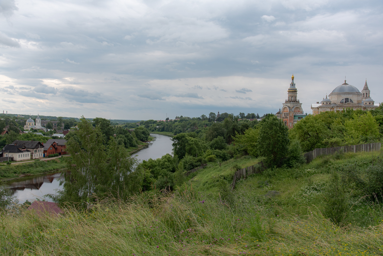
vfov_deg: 41.2
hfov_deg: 58.7
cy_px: 128
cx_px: 192
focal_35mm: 32
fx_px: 341
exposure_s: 1/125
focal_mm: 32
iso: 200
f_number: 9
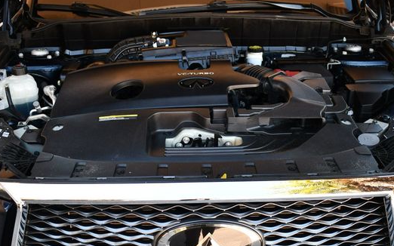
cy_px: 144
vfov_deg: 28.5
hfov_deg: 44.4
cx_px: 202
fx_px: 483
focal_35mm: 45
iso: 450
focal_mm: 18
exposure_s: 1/250
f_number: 3.5
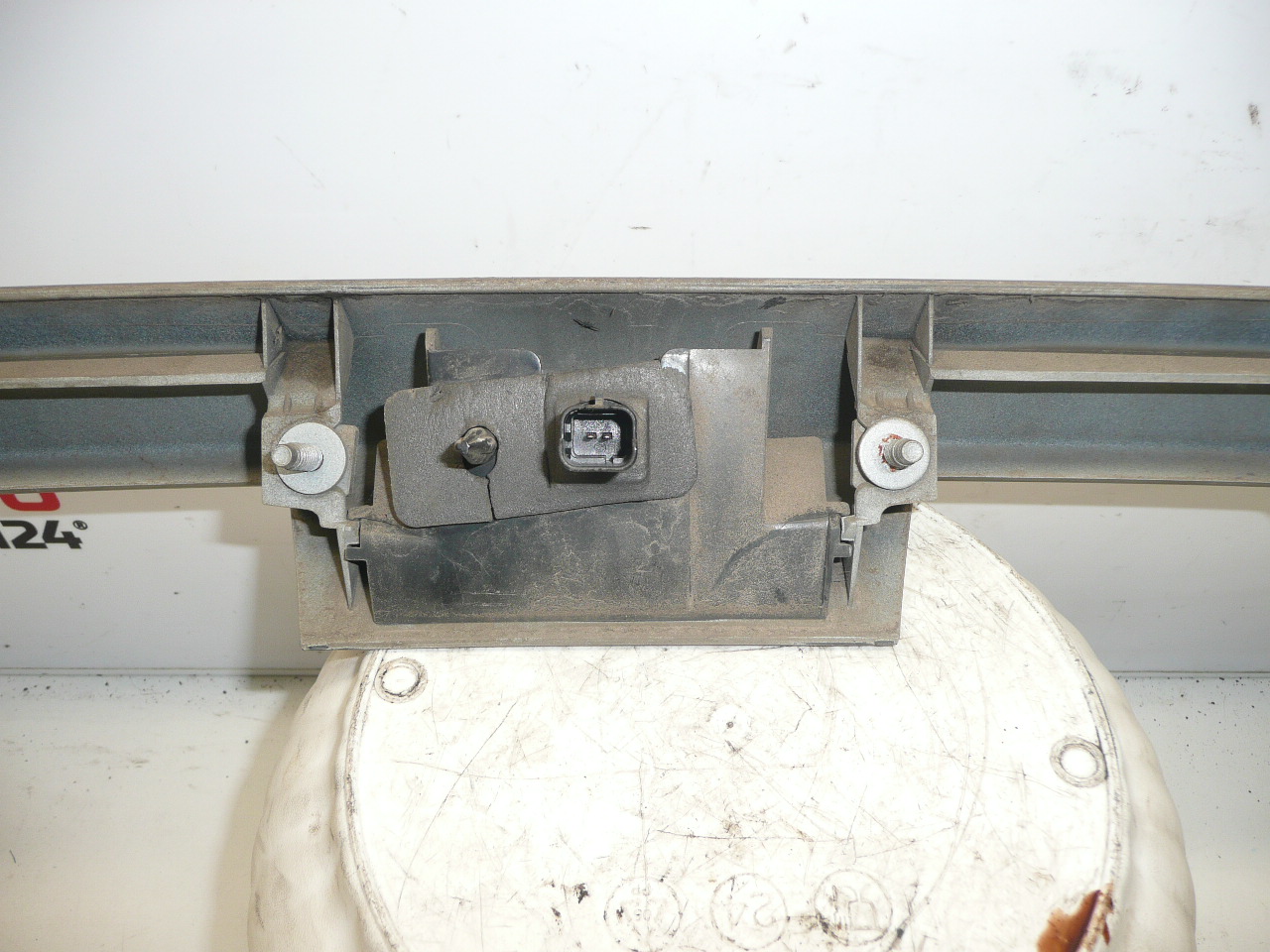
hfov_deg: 63.4
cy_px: 476
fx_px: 1027
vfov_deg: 49.7
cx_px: 635
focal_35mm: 28
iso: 100
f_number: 3.3
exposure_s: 1/60
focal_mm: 4.6
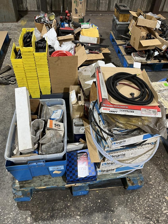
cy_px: 112
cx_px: 84
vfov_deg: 67.3
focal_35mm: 26
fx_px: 168
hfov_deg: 53.1
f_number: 1.6
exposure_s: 1/60
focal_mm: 5.1
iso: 125
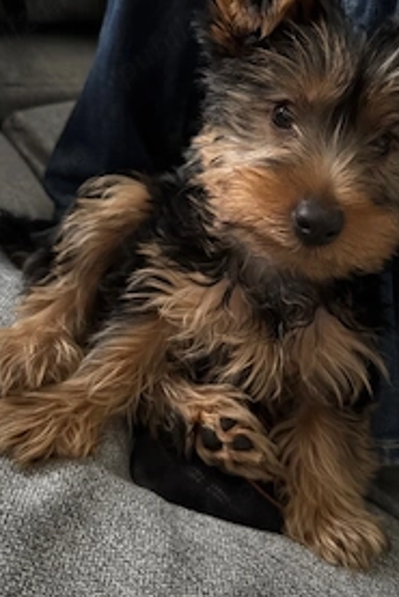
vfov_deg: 52.5
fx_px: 598
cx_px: 229
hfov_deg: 36.8
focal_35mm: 36
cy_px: 224
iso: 1600
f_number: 1.78
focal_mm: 6.76
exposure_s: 1/30
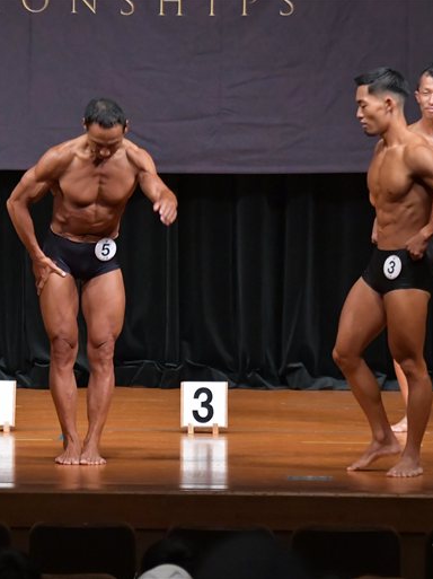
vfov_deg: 6.1
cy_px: 289
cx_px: 111
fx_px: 5461
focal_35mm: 327
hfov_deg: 4.5
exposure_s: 1/400
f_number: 5.6
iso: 6400
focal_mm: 150
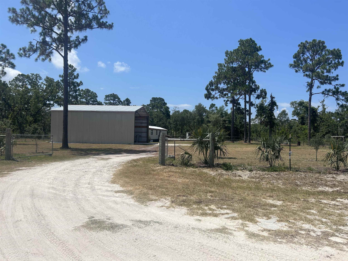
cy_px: 130
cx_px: 174
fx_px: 261
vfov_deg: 53.1
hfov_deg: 67.3
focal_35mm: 26
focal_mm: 5.7
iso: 50
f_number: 1.5
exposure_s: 1/7463
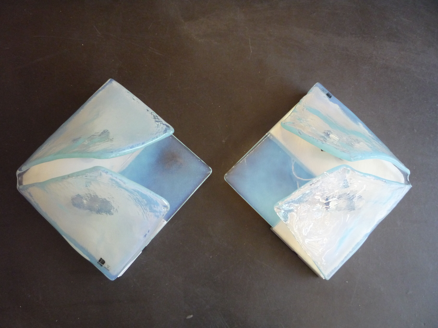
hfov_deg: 60.0
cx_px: 219
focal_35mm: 30
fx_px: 380
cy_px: 164
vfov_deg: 46.8
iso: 320
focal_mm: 5.2
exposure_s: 1/30
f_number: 3.3
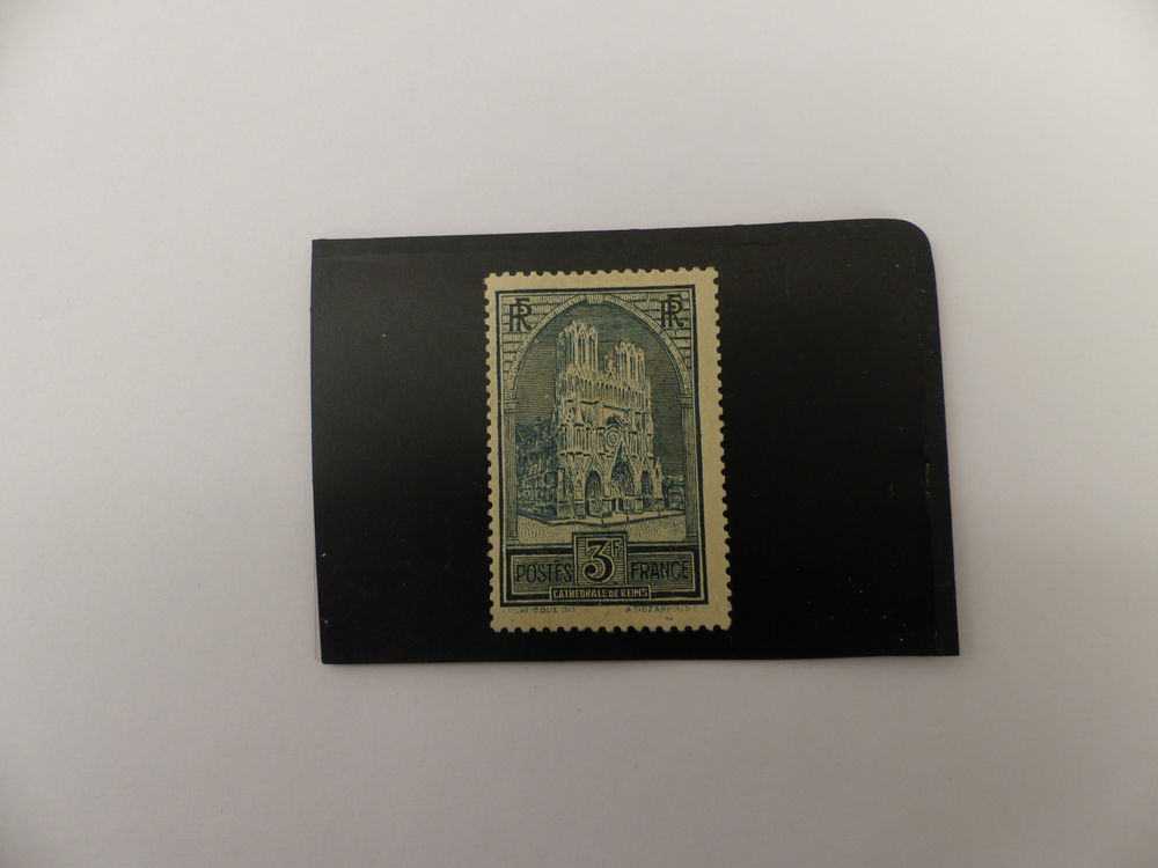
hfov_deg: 69.4
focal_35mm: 25
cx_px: 579
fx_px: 836
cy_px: 434
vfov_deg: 54.9
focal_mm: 4.5
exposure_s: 1/60
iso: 160
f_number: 2.8
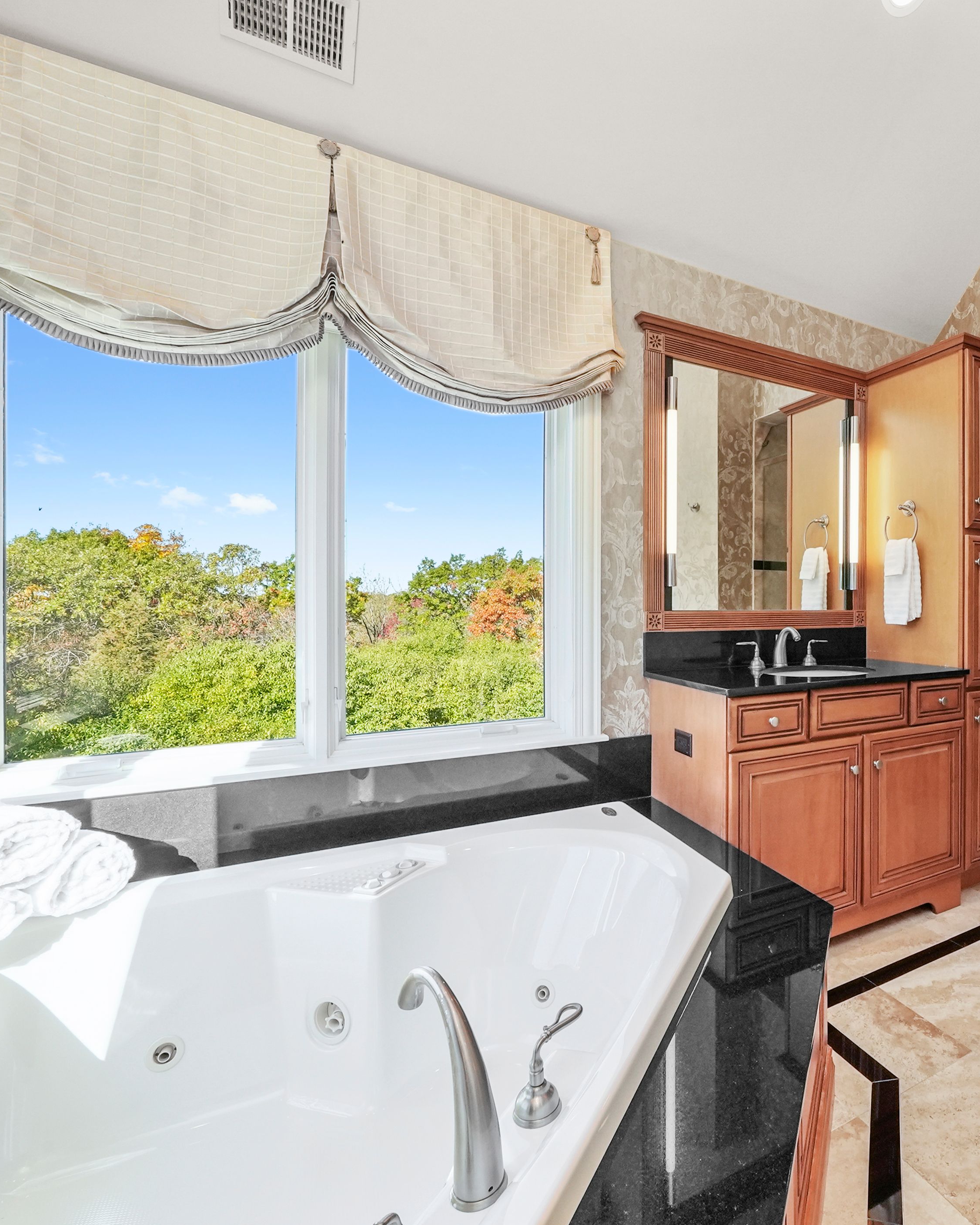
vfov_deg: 89.6
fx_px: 616
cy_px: 610
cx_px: 739
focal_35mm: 17
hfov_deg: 71.5
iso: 2000
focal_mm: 12
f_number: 13
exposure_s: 1/50
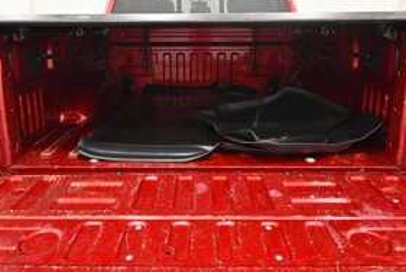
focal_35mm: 27
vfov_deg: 47.3
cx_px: 198
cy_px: 90
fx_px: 305
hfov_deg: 67.3
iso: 1400
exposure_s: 1/125
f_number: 5
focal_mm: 13
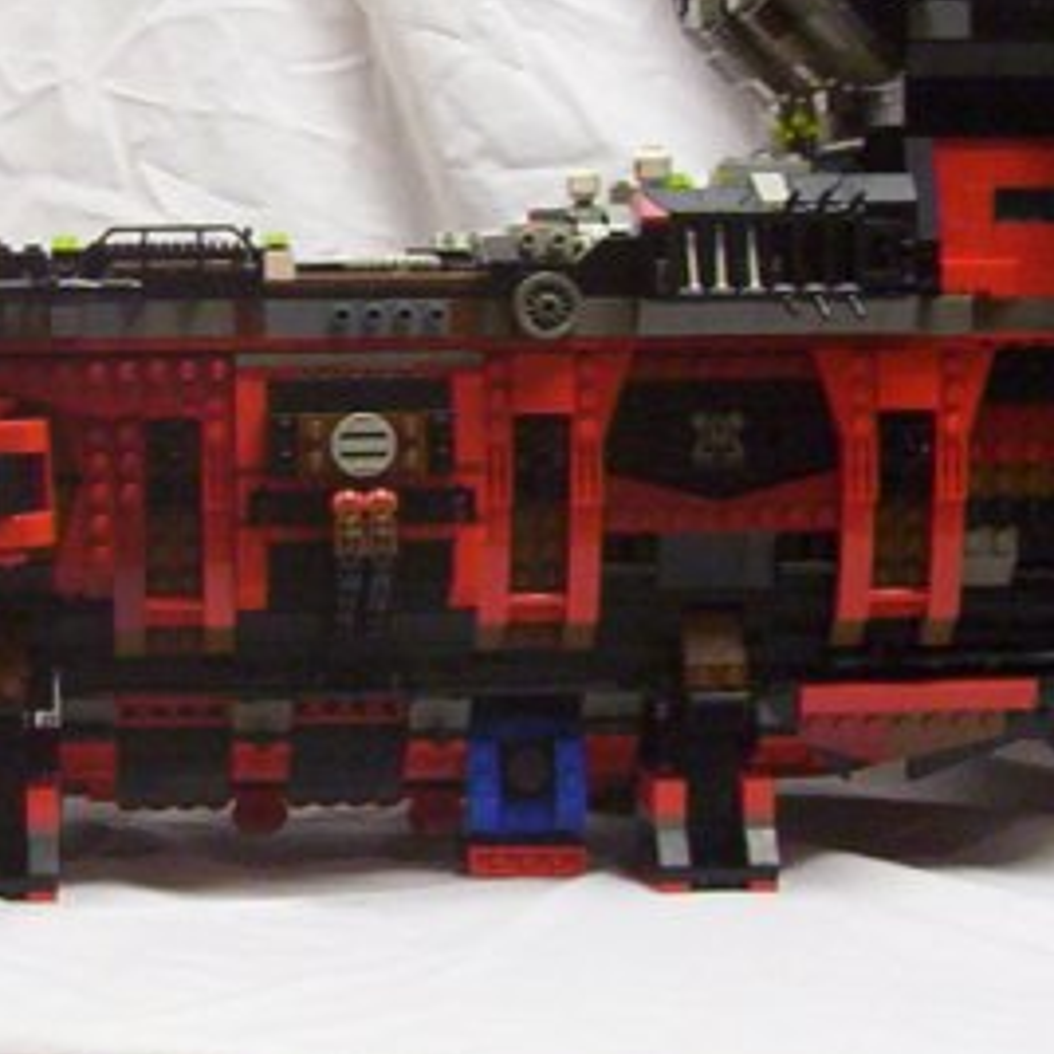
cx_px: -88
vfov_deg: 15.4
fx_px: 3893
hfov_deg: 15.1
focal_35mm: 113
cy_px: 405
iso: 200
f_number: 2.73
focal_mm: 5.77
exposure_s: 1/29.7
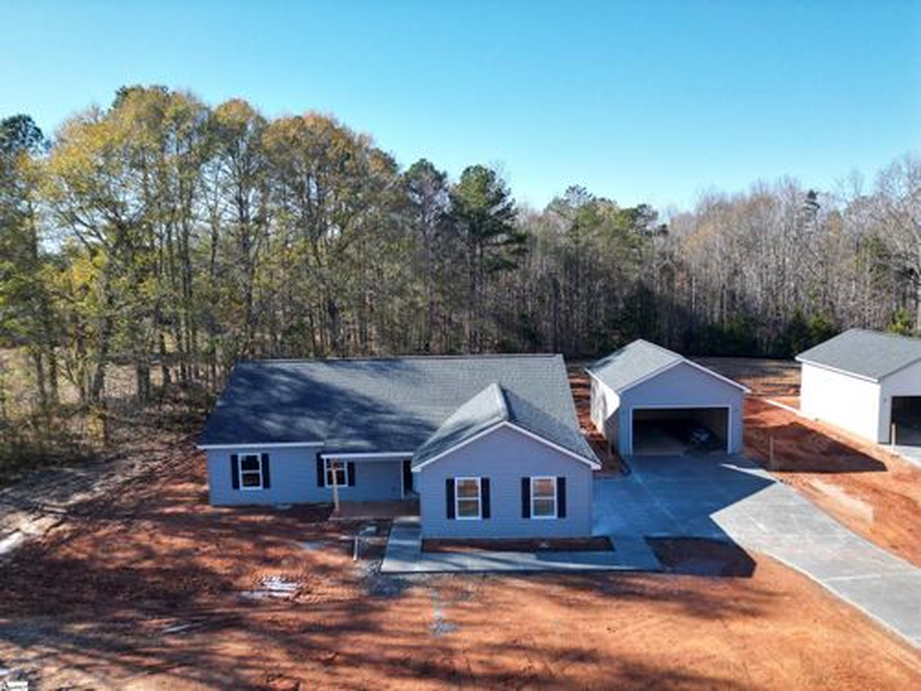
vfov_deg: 56.8
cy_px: 346
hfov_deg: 71.6
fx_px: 639
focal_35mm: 24
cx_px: 460
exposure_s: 1/1500
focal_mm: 6.72
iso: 140
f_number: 1.7
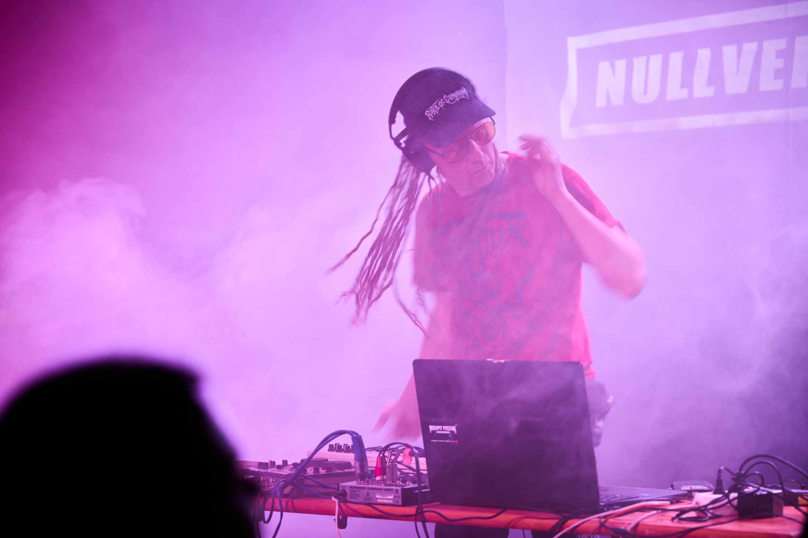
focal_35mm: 110
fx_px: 2468
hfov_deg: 18.6
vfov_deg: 12.4
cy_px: 269
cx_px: 404
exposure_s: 1/10
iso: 320
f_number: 4
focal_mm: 110
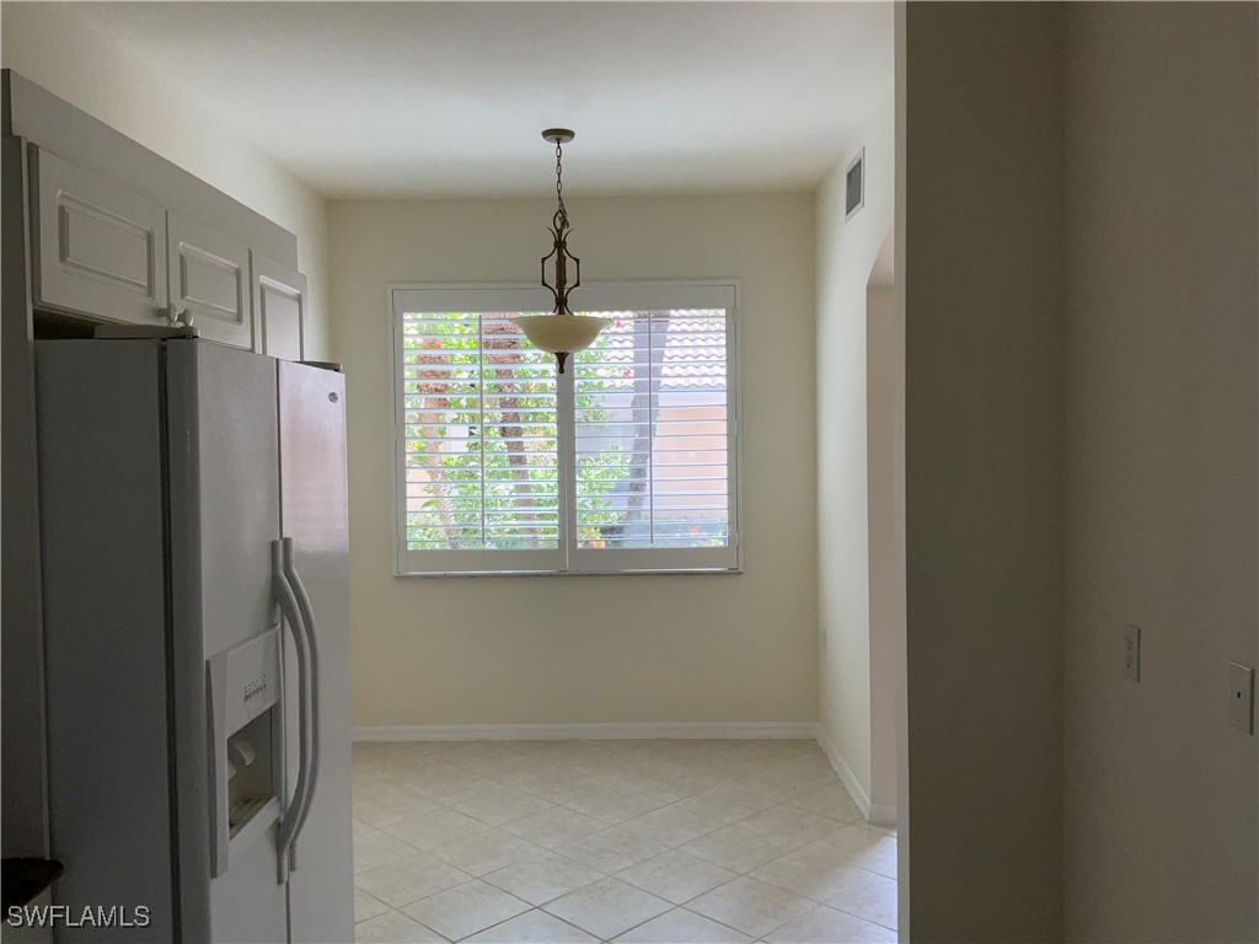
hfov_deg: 61.7
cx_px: 630
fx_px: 1055
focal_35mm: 29
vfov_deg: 48.2
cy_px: 472
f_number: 1.8
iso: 16
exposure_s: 1/335
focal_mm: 3
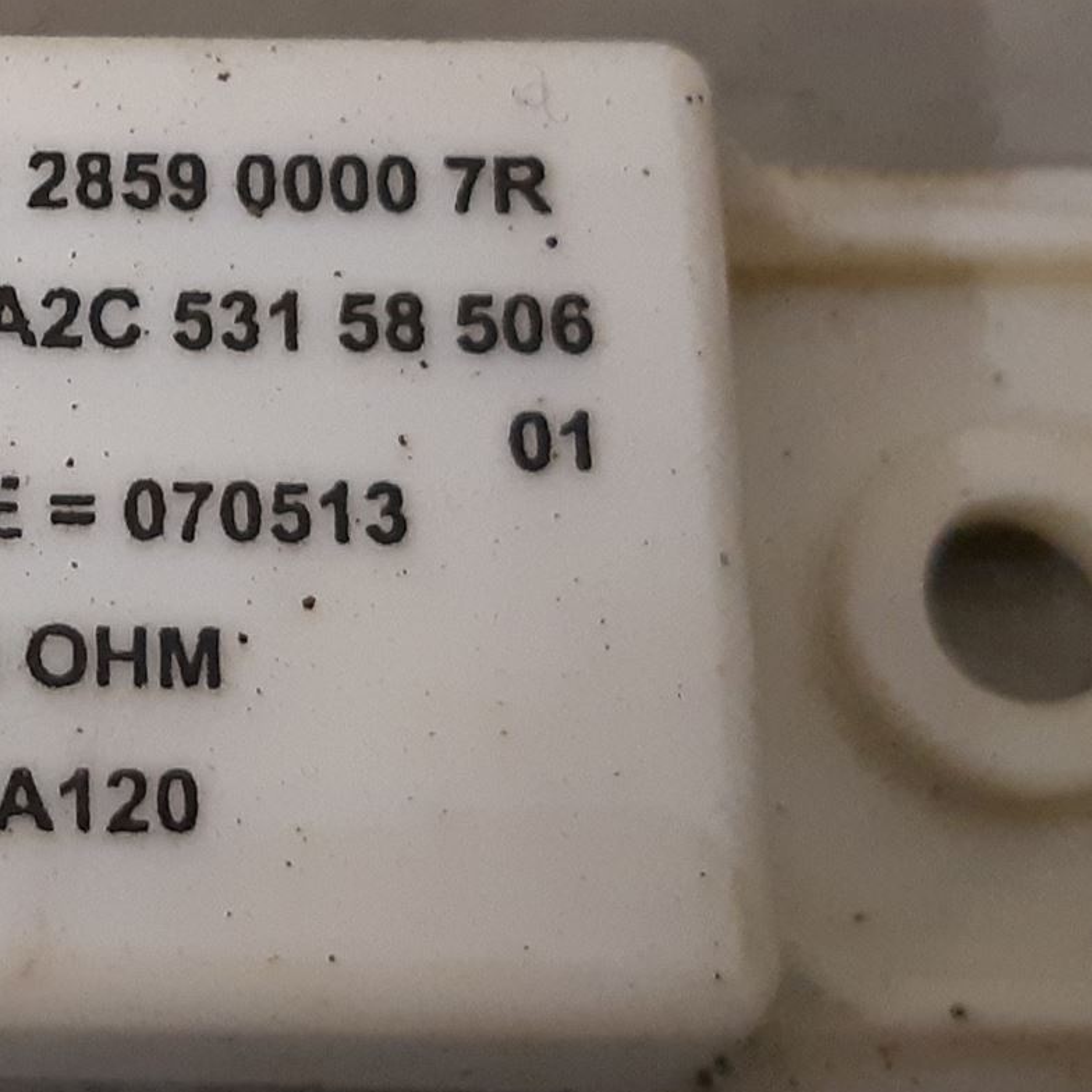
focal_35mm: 60
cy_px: 255
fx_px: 2141
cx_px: -145
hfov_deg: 26.1
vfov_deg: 28.1
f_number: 1.7
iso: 250
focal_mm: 3.93
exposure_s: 1/50
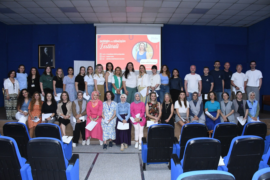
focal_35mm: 27
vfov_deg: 47.9
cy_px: 90
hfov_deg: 67.4
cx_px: 135
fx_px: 202
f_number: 6.3
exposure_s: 1/125
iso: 2500
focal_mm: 18
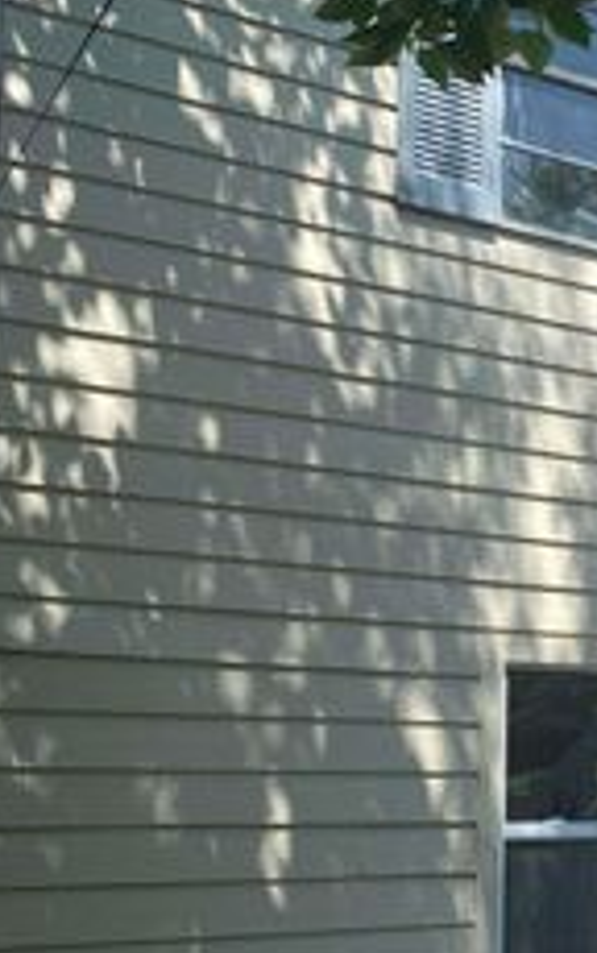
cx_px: 817
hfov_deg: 19.6
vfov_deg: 33.8
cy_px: 611
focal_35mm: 60
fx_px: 1560
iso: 32
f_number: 1.8
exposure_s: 1/1330
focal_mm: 4.25
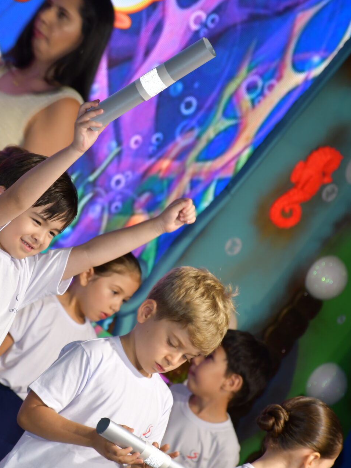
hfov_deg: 4.9
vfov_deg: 6.5
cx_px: 98
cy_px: 234
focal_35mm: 304
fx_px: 4111
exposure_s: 1/60
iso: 640
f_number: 5.6
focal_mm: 140
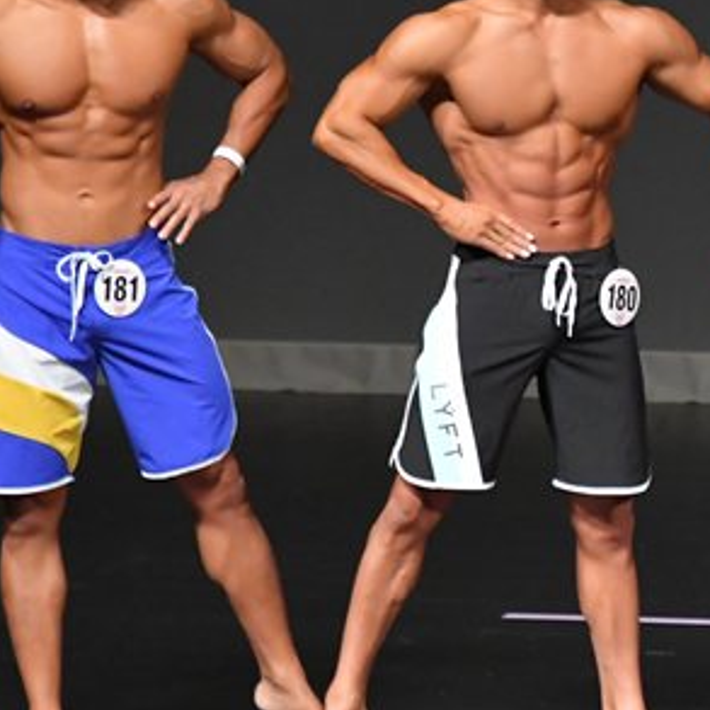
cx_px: 820
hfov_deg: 2.5
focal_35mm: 709
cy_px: 293
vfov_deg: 2.5
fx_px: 16453
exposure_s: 1/400
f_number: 5.6
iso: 5000
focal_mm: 210
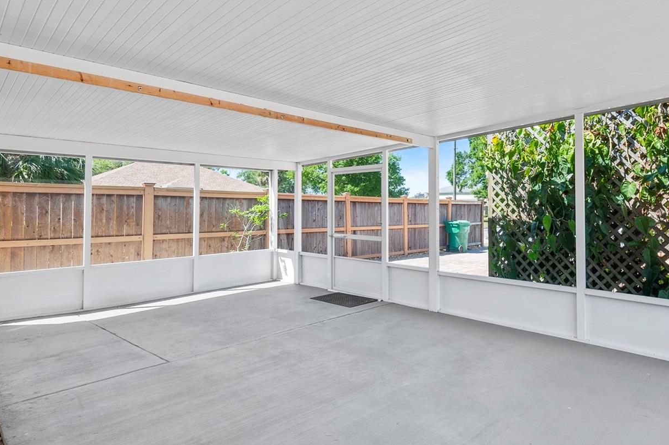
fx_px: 390
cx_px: 392
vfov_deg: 59.2
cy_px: 192
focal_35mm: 21
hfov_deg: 80.5
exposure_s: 1/15
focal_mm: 16
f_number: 9
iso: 100
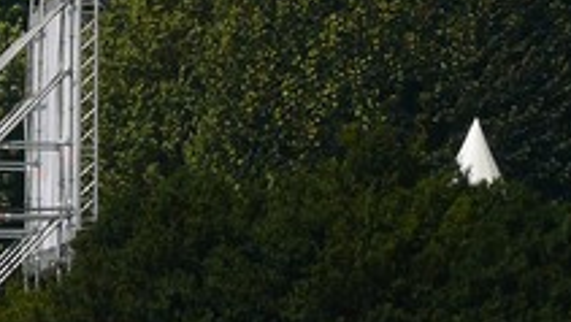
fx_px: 8545
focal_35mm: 564
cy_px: -317
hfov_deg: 3.8
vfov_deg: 2.2
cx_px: -279
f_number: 5.6
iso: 100
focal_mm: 30.9
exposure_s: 1/250
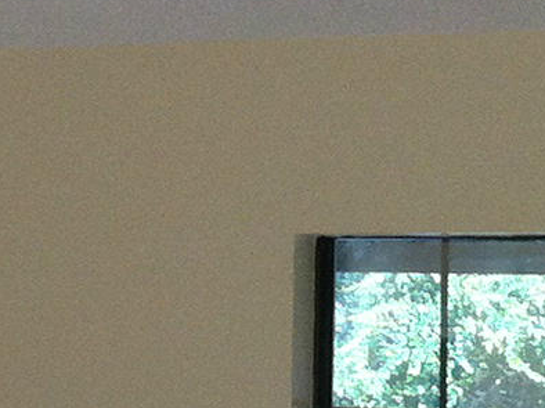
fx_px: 3619
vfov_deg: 6.4
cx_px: 76
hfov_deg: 8.6
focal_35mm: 230
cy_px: 68
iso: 80
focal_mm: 3.85
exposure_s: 1/100
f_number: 2.8
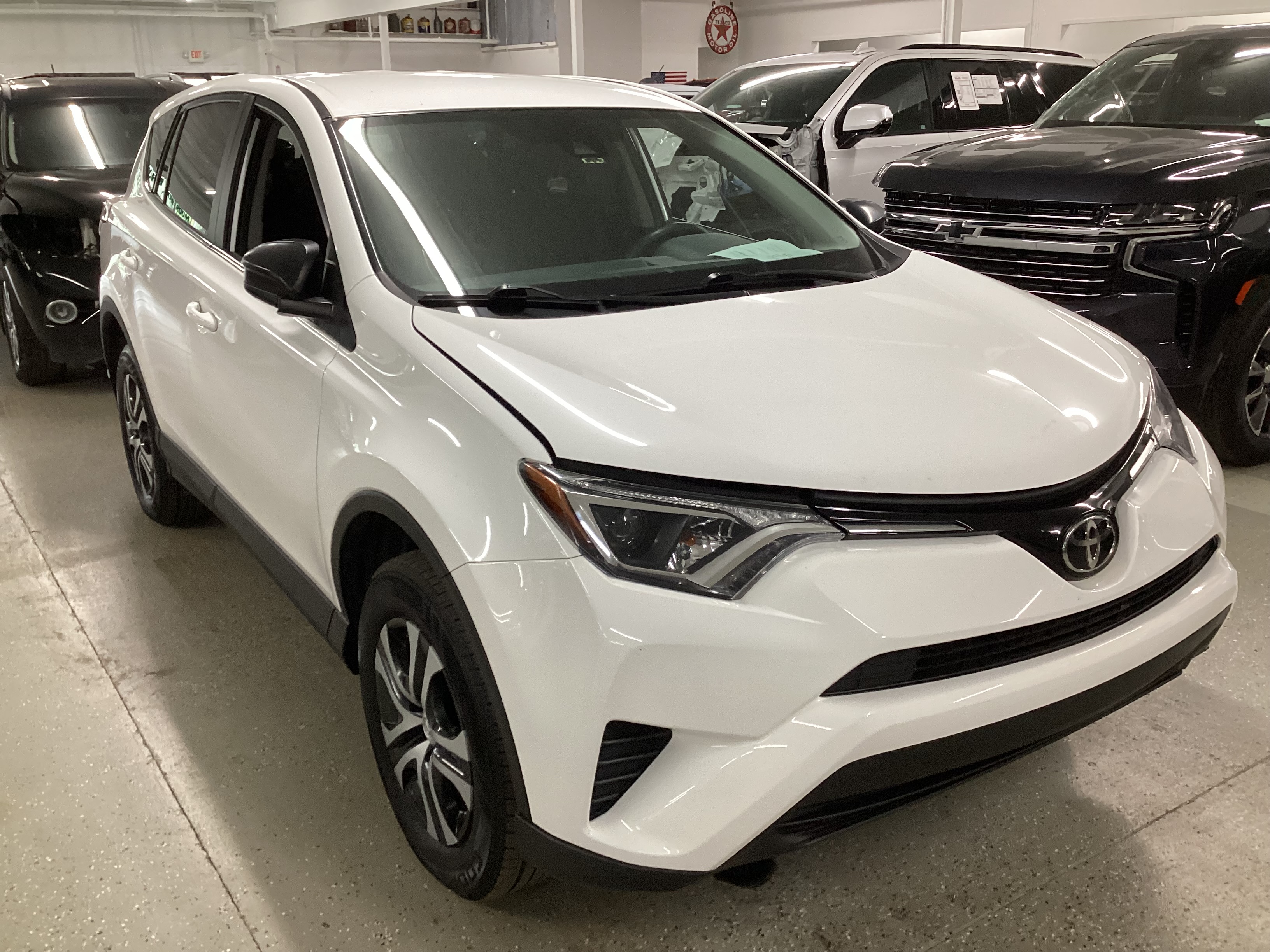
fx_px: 1137
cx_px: 635
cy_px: 476
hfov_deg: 58.4
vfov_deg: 45.4
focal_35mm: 31
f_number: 2.4
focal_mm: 3.3
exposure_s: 1/60
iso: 125
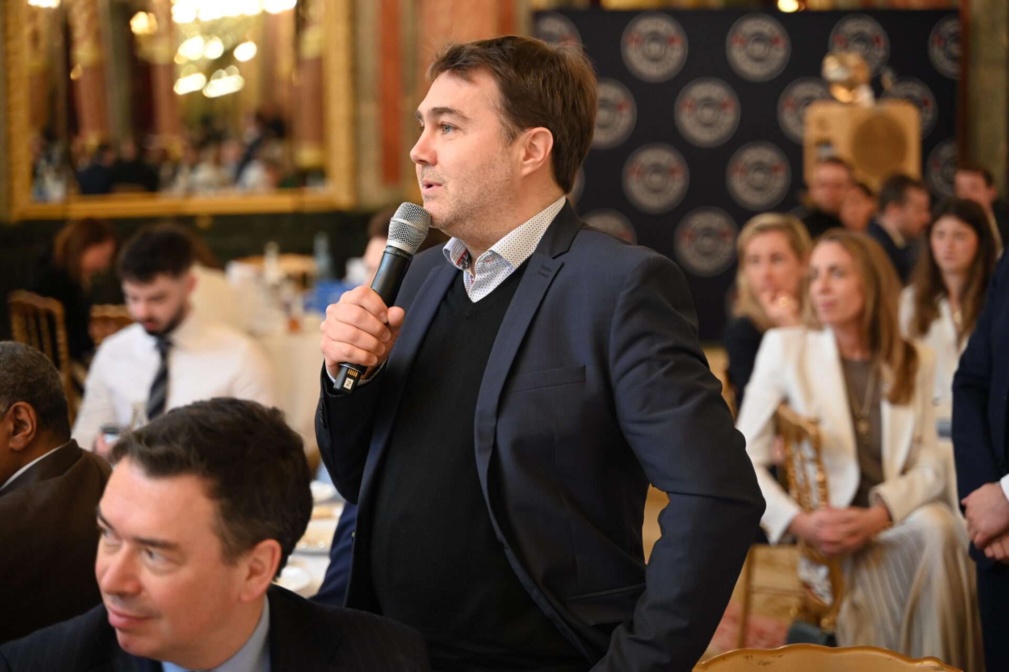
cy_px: 336
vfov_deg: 18.2
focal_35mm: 75
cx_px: 504
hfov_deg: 27.0
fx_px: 2102
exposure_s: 1/125
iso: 1400
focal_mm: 75
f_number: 2.8
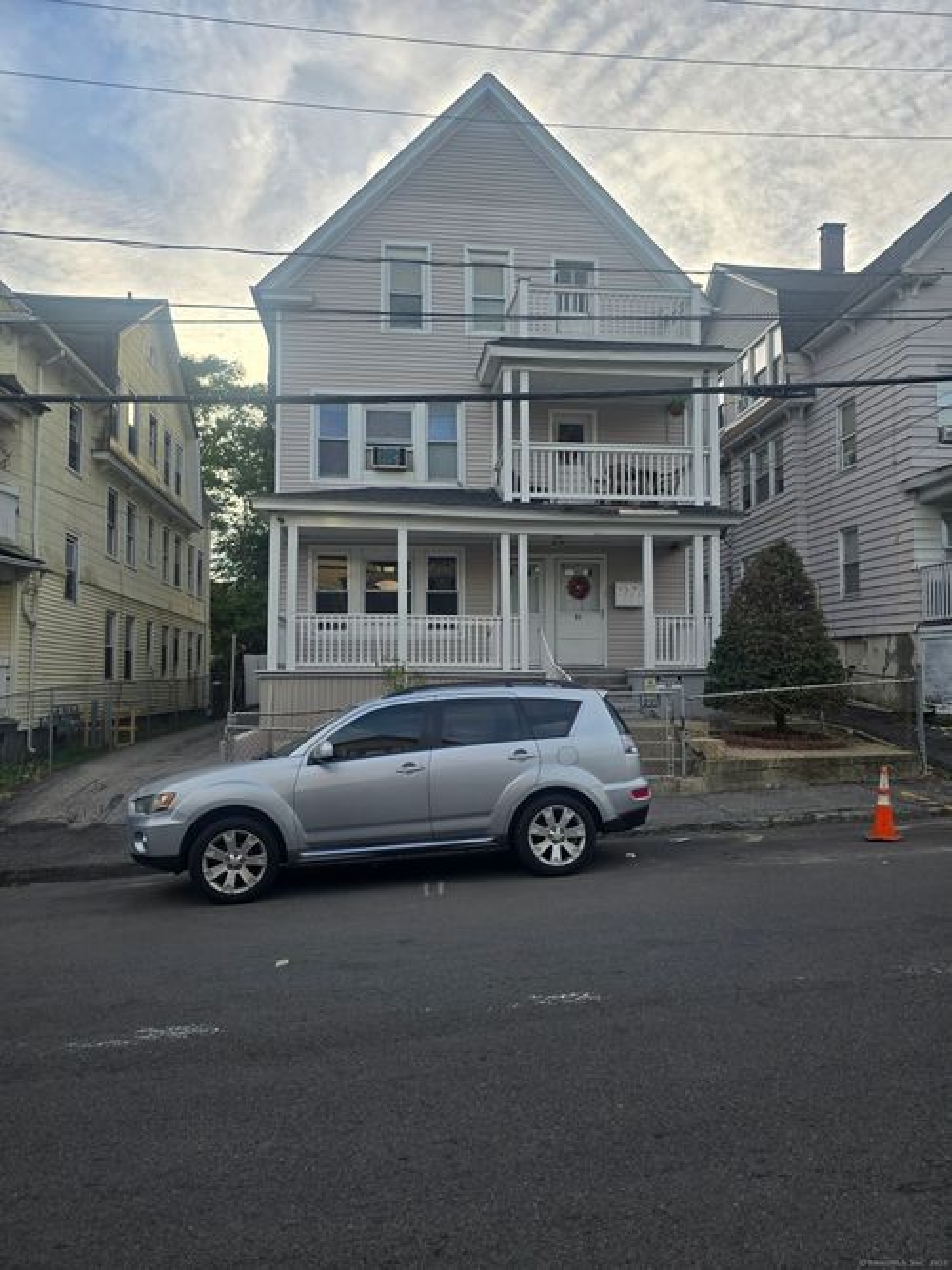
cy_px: 635
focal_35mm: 23
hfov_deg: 58.9
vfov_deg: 73.9
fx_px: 844
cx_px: 476
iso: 12
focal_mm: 6.3
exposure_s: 1/408
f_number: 1.7
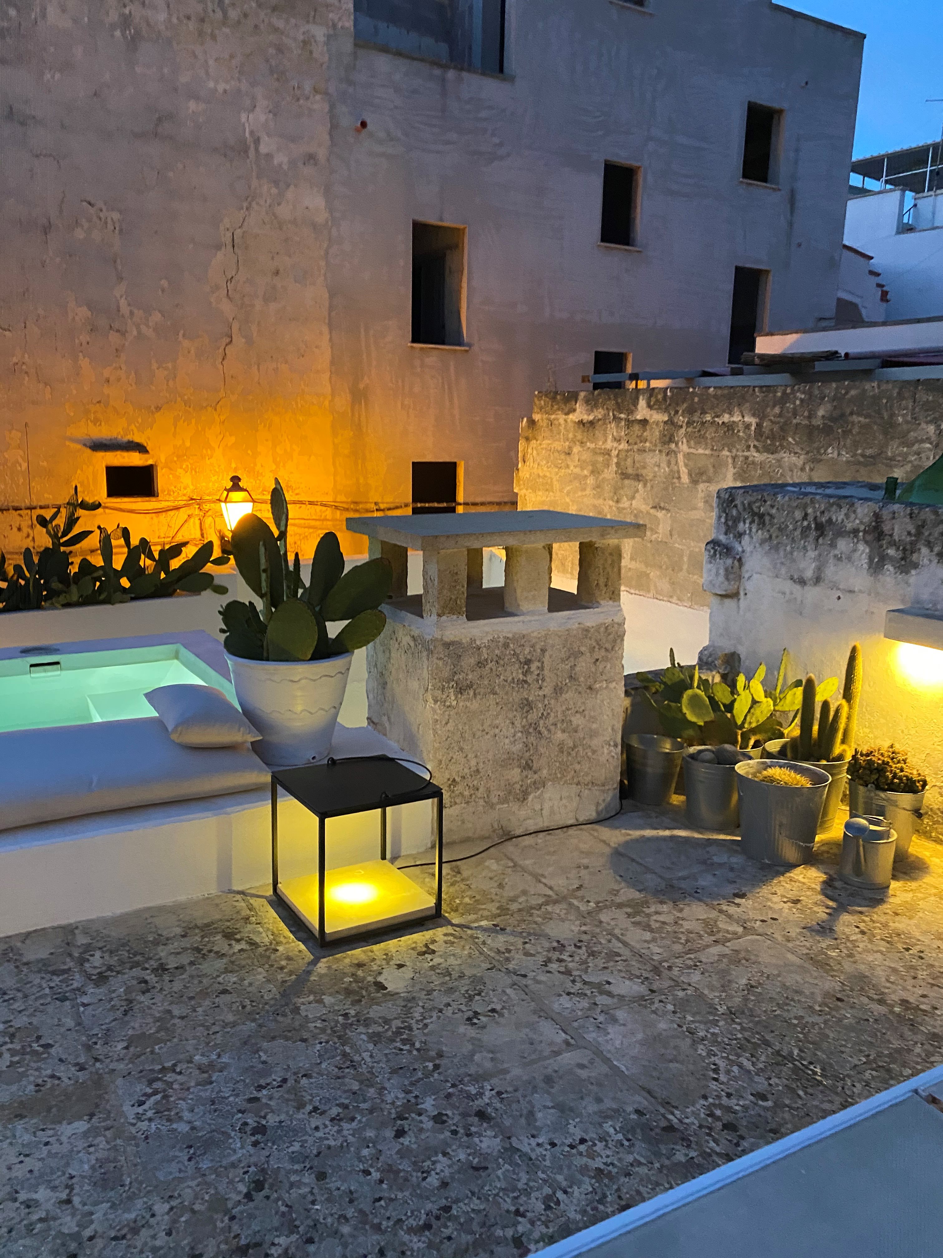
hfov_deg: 53.1
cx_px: 472
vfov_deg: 67.3
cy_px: 629
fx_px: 944
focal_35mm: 26
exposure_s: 1/25
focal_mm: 4.25
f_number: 1.8
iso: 500
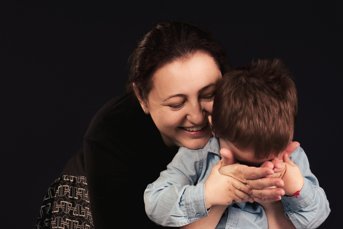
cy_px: 161
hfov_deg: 21.9
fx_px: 886
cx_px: 202
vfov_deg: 14.7
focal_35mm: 93
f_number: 8
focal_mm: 57
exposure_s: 1/125
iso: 640
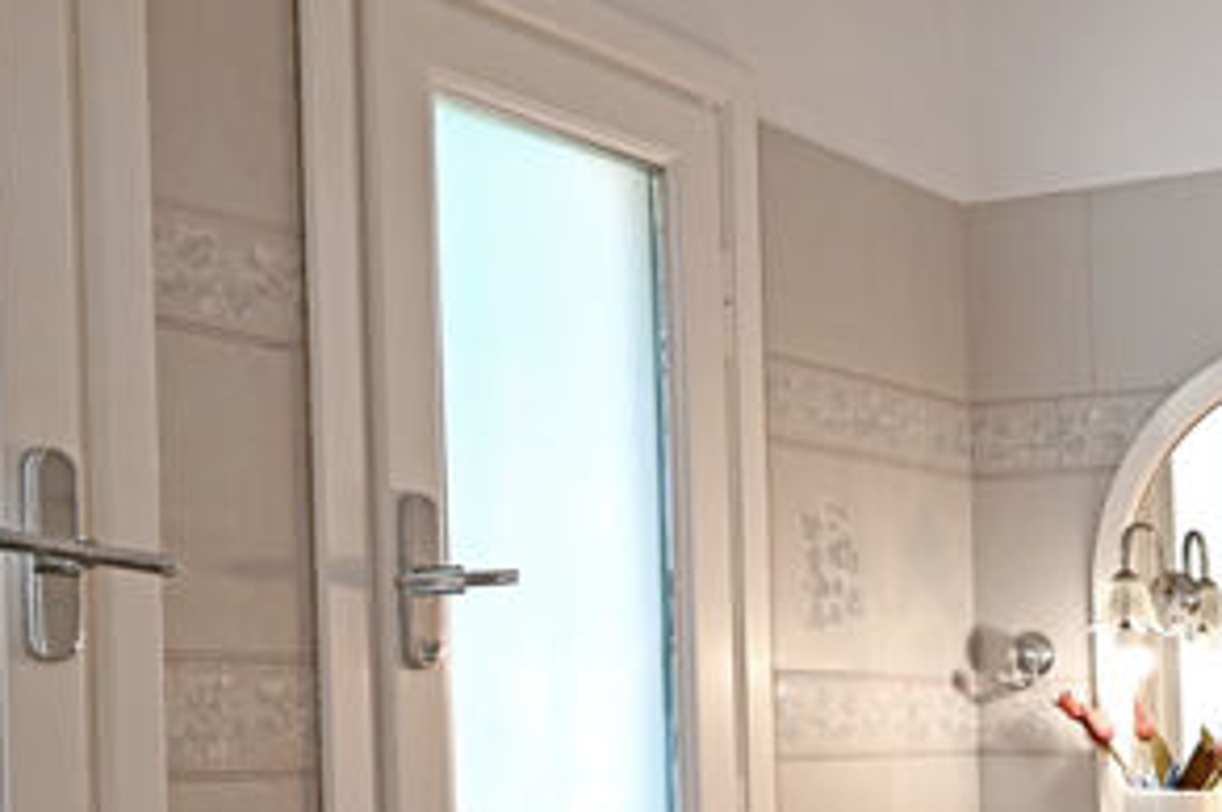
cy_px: 716
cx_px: 1161
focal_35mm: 58
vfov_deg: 22.8
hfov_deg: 32.3
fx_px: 1967
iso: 1000
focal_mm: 24
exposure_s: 1/100
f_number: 7.1
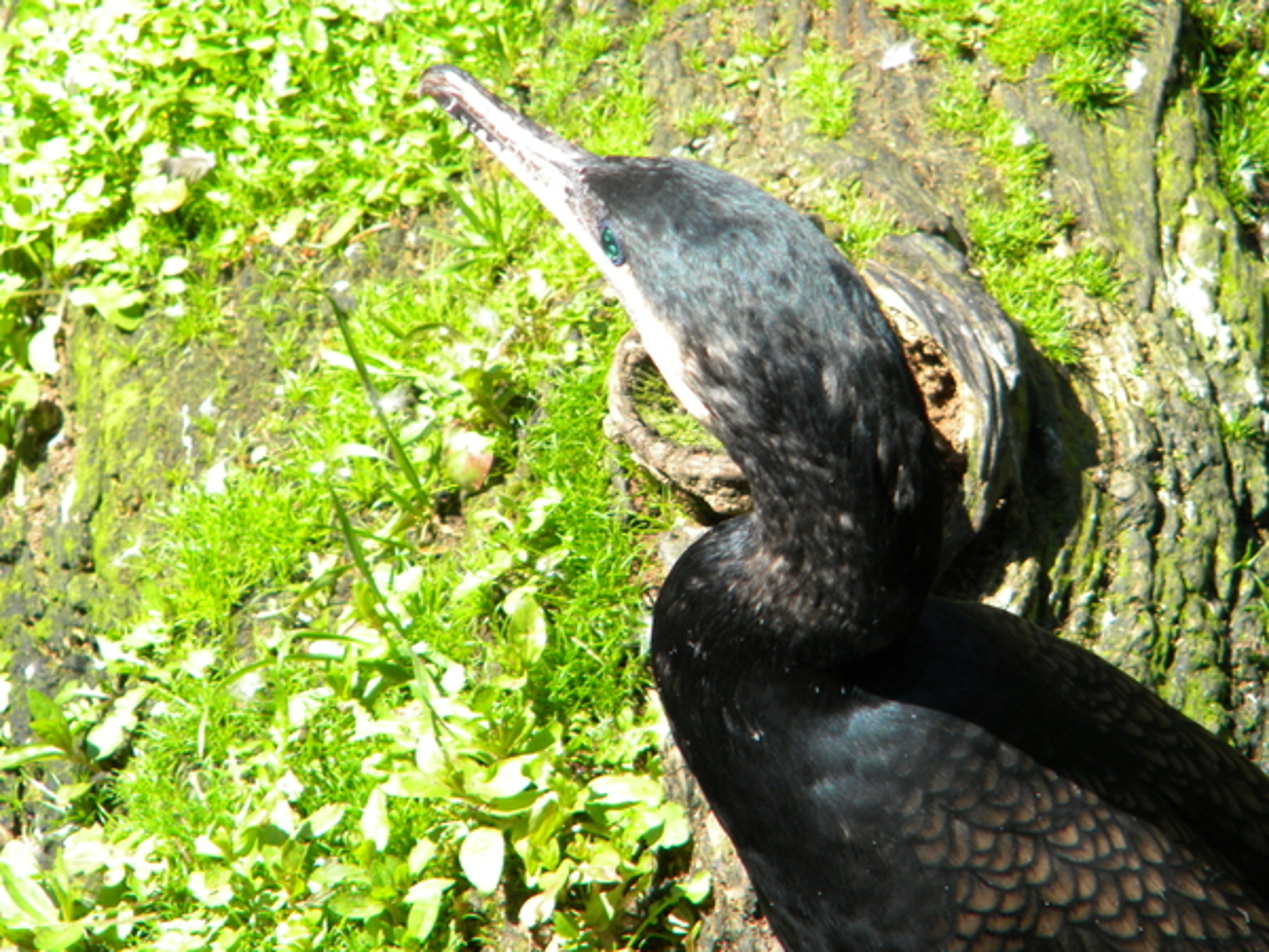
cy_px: 476
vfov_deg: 3.6
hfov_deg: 4.8
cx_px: 634
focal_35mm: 414
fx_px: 15177
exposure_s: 1/250
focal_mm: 75
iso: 152
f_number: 5.4
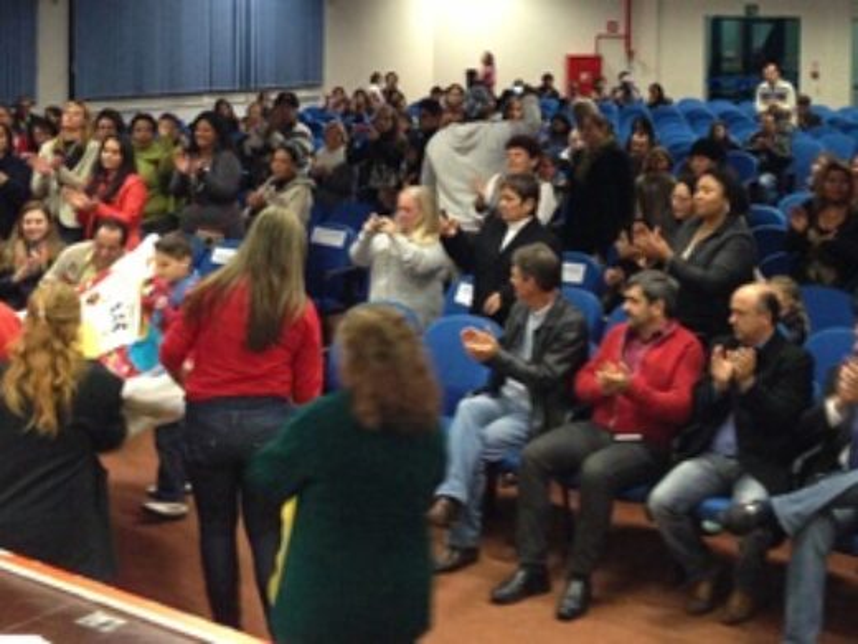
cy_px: 322
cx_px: 429
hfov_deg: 55.4
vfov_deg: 42.9
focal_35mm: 33
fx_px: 818
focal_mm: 4.13
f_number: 2.4
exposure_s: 1/20
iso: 250
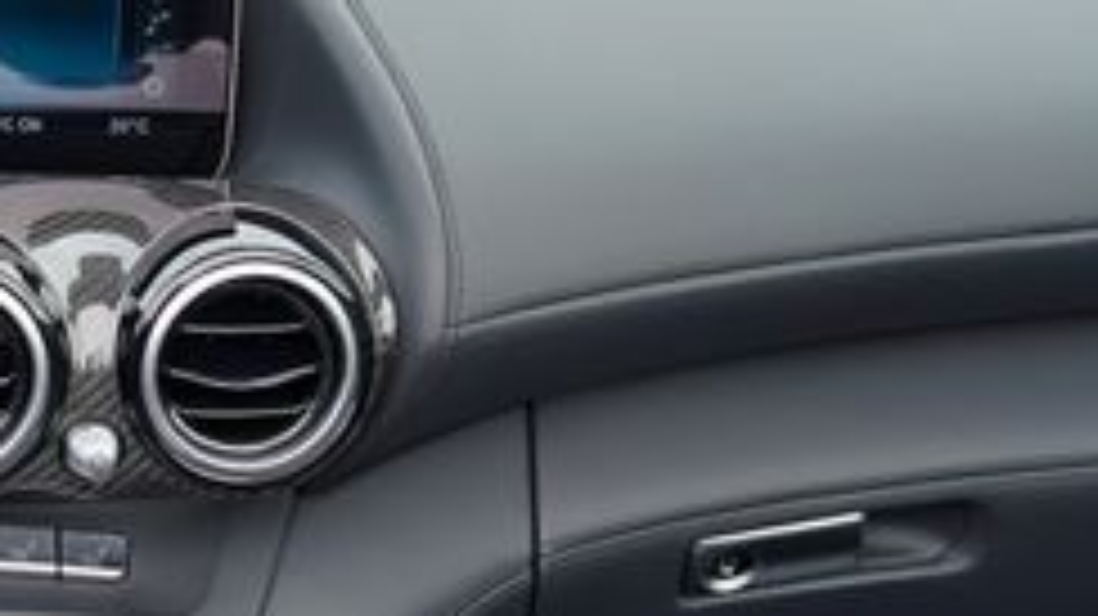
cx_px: -153
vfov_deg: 7.7
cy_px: 205
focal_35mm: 158
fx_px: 4598
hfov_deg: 13.3
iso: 100
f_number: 3.2
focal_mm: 36
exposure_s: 1/50
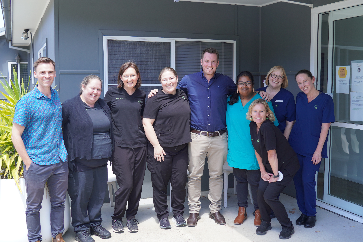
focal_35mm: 39
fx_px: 393
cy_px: 121
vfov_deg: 34.2
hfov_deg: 49.6
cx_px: 182
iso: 100
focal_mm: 26
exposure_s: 1/160
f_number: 4
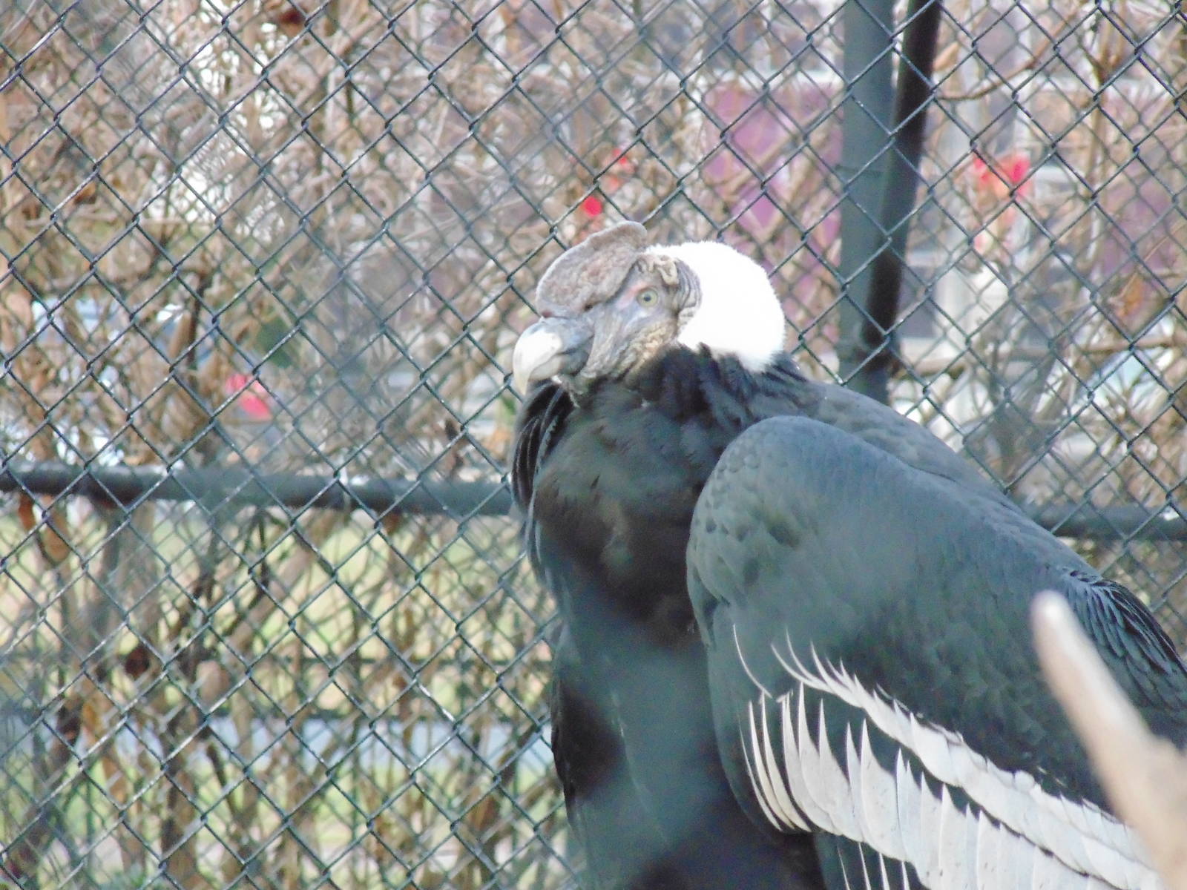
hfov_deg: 4.1
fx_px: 16699
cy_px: 445
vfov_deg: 3.1
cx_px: 594
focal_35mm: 487
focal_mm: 87.3
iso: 800
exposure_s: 1/80
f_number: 5.9
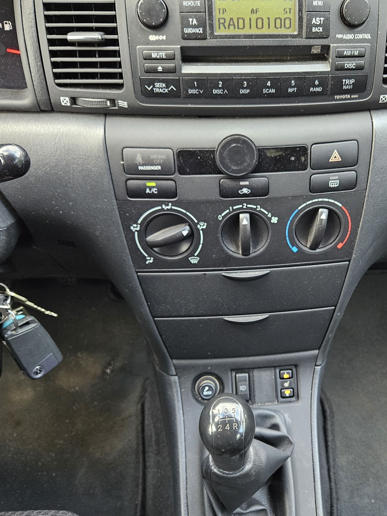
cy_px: 269
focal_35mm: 34
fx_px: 507
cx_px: 262
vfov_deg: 53.9
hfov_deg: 41.2
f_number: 1.8
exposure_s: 1/142
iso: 800
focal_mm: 5.4
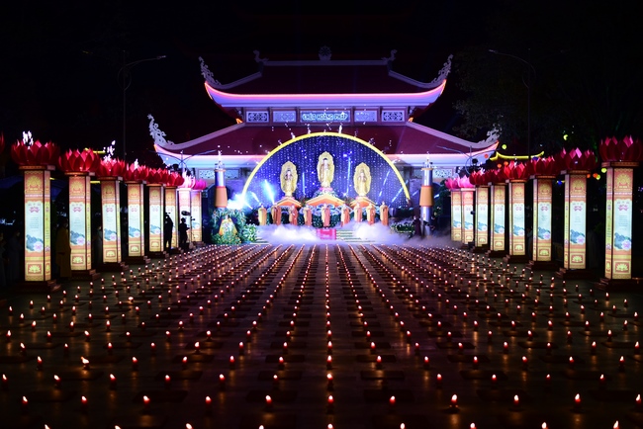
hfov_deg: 39.6
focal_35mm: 50
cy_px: 214
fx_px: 893
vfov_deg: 27.0
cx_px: 322
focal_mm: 50
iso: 500
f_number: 1.8
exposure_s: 1/80
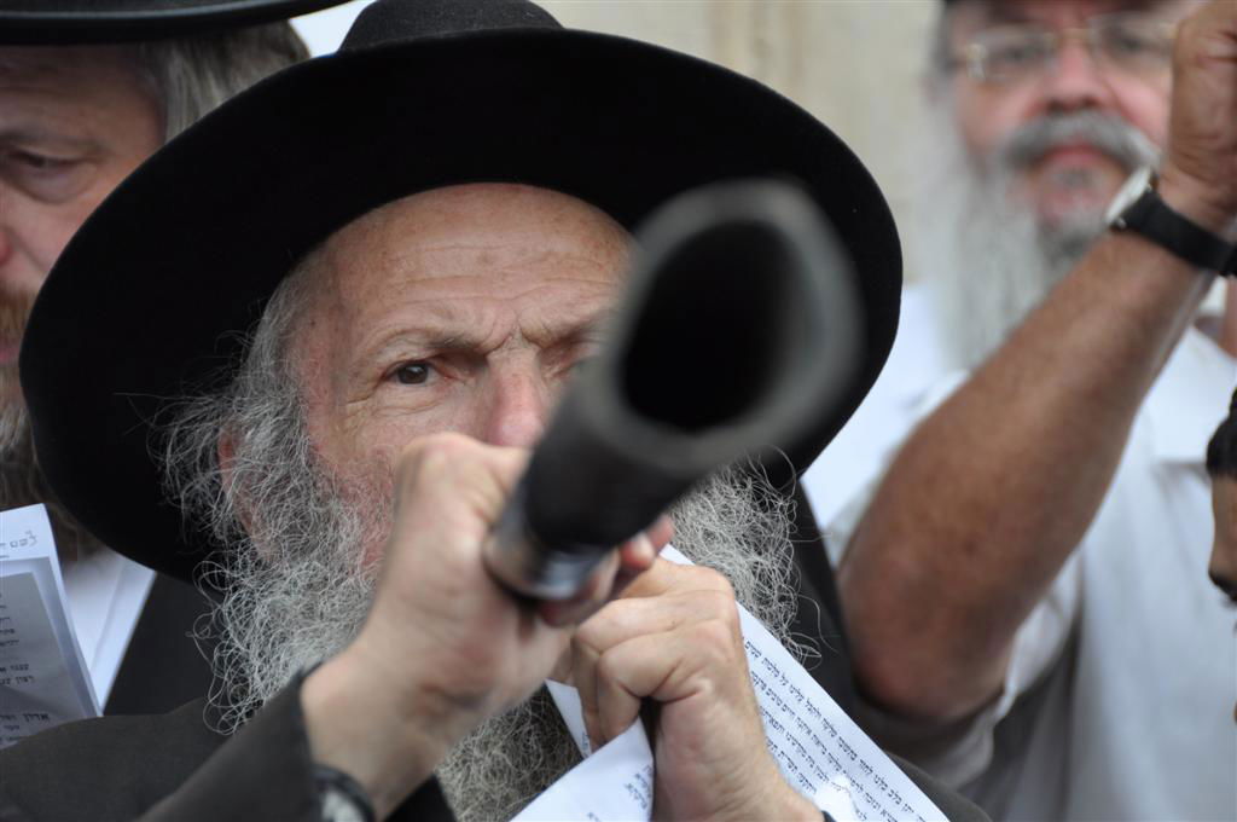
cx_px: 618
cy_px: 411
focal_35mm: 158
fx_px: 5405
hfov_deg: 13.1
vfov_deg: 8.7
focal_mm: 105
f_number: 5.3
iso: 400
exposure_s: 1/500
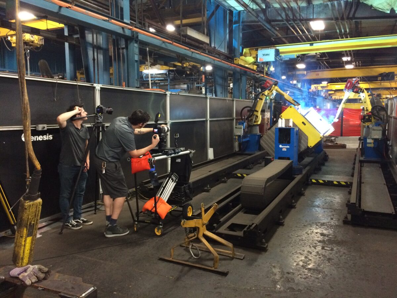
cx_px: 198
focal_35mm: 29
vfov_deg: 48.2
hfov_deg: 61.7
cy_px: 149
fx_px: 333
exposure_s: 1/30
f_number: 2.2
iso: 250
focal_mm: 4.15
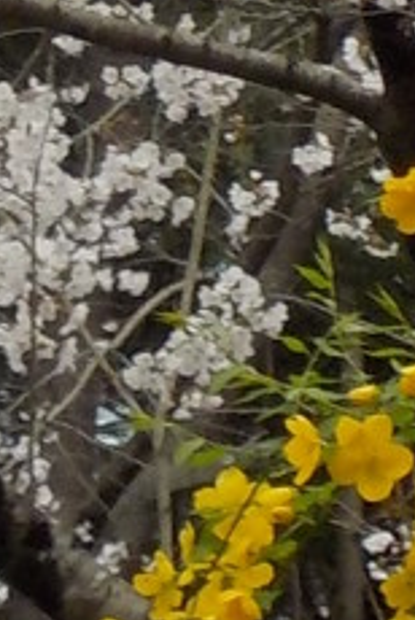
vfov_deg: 4.6
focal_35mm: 447
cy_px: 276
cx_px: -315
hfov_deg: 3.1
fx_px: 7706
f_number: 4.7
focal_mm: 7.9
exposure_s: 1/160
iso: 125
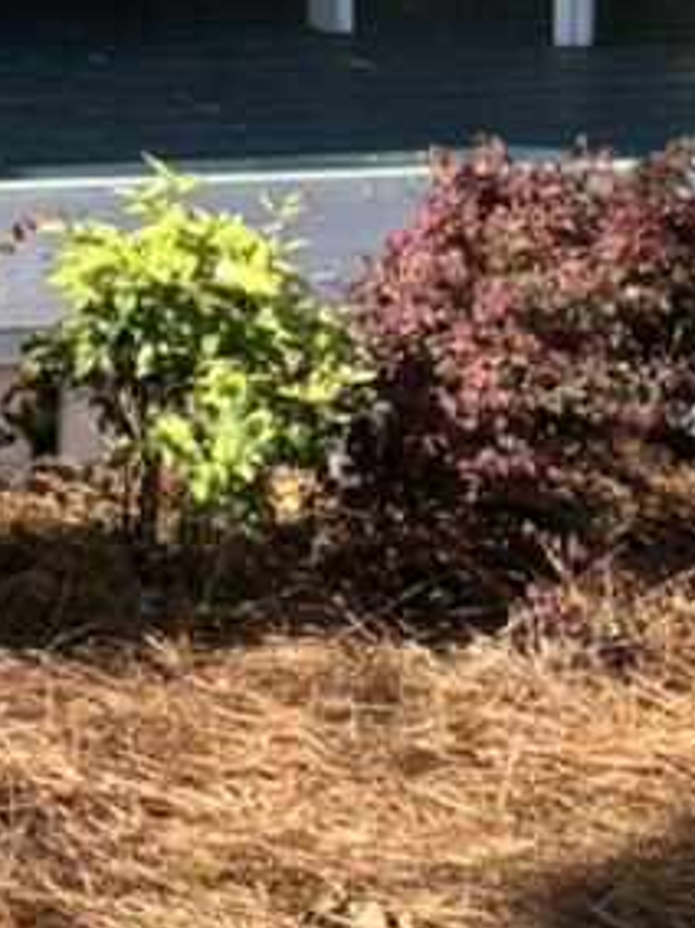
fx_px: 4929
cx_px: -967
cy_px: -321
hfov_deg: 7.5
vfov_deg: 10.5
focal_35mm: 184
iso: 50
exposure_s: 1/961
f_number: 1.6
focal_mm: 5.96
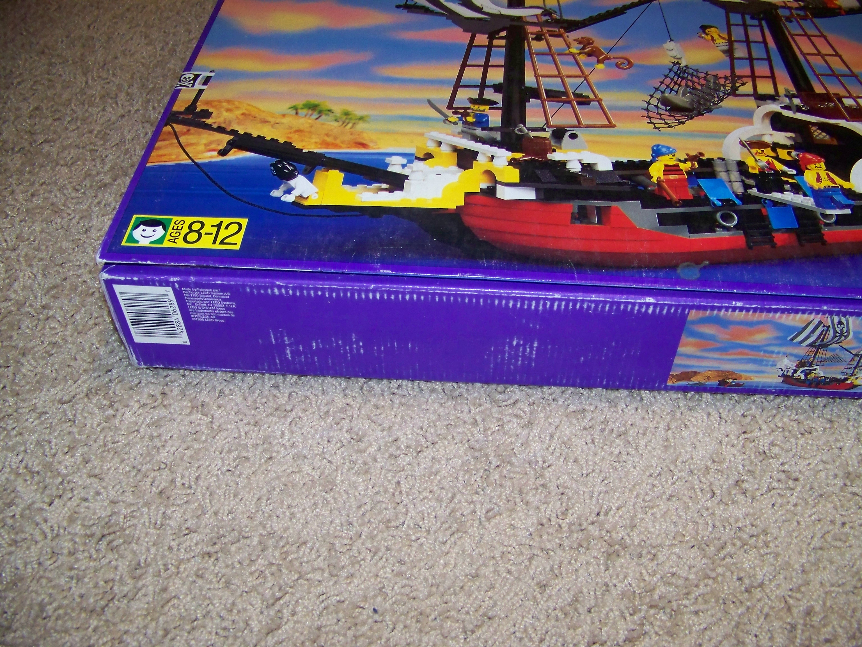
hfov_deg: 51.4
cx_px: 431
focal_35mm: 36
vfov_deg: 39.7
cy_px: 324
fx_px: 896
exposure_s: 1/30
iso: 200
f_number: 2.8
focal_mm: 5.85
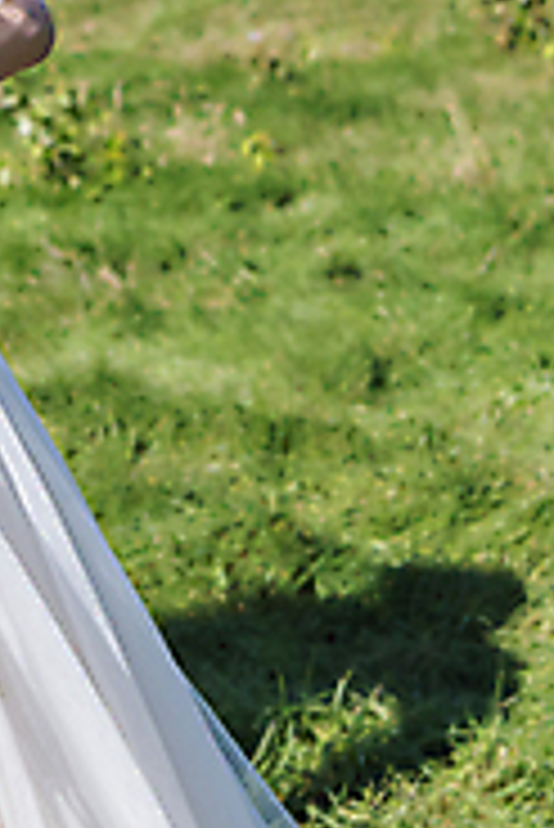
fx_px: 2557
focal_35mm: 111
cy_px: 171
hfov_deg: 11.8
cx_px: -279
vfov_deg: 18.3
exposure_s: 1/3200
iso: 250
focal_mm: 34
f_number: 4
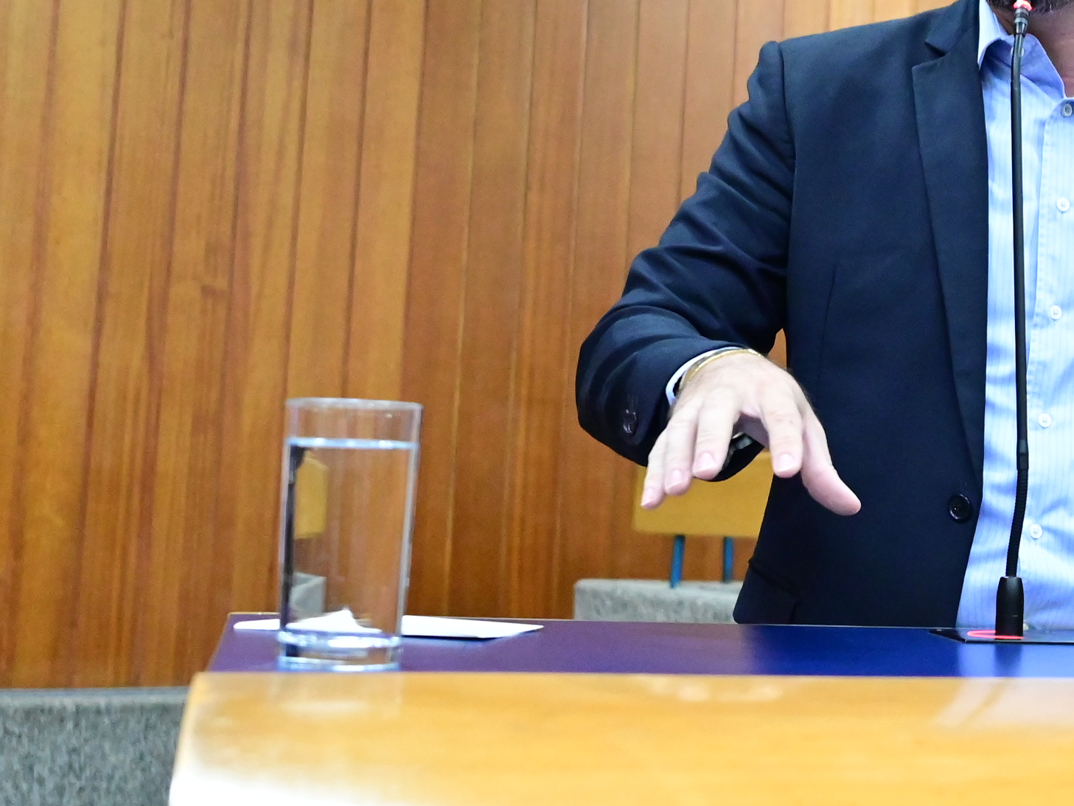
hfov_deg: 26.5
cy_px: 312
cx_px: 1033
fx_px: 2172
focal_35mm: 70
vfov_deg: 21.0
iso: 6400
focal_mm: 24
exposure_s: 1/250
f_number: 2.8
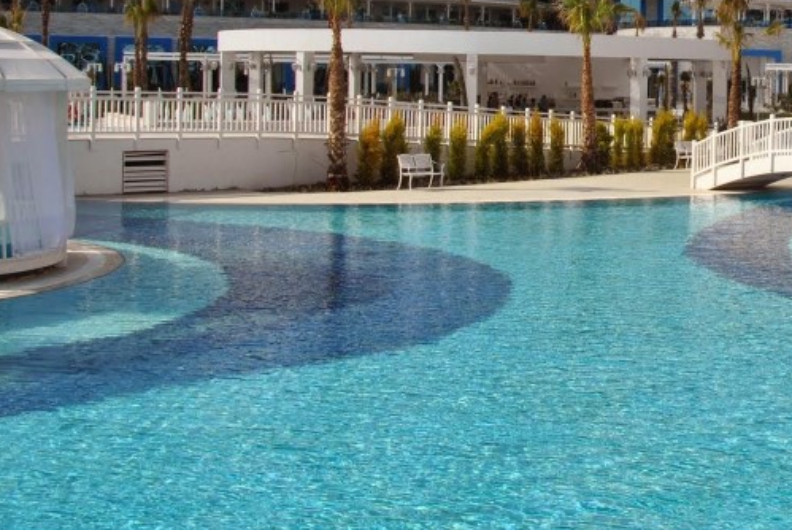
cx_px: 725
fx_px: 1366
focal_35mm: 62
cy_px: 68
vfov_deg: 21.5
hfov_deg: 30.8
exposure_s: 1/320
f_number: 9
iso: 100
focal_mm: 18
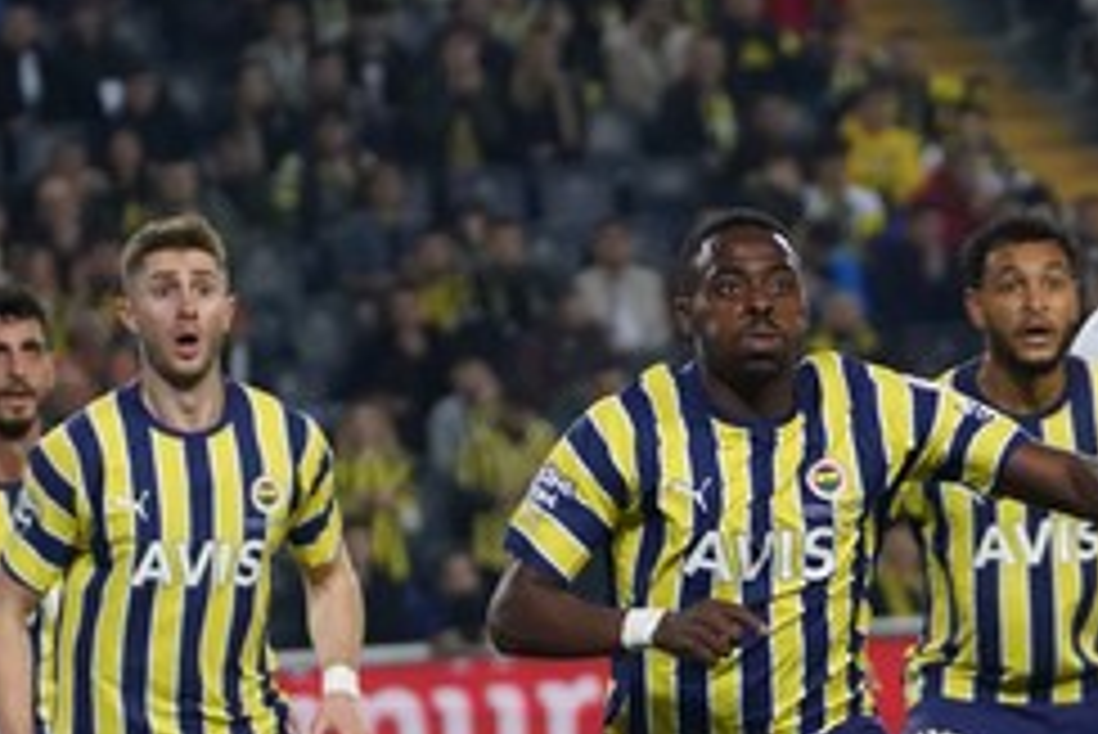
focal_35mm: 550
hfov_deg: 3.7
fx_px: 16784
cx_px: 698
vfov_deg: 2.5
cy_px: 705
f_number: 5.6
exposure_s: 1/2000
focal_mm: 200
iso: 8000
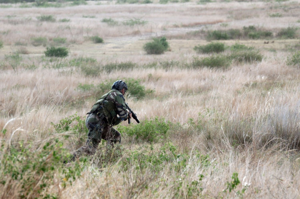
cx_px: 150
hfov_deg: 6.9
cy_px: 100
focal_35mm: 300
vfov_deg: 4.6
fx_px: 2495
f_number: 8
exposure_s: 1/500
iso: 200
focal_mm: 200
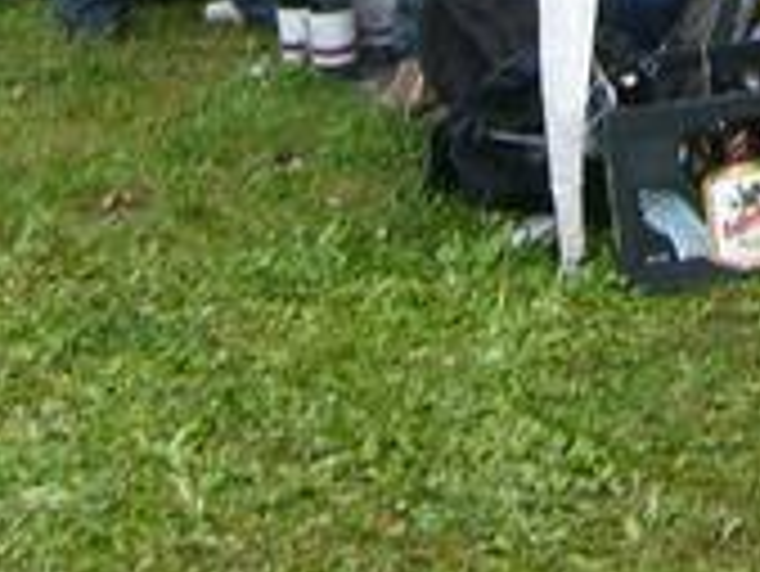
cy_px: -495
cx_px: 926
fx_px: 3164
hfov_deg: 13.3
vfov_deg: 9.7
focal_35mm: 144
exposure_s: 1/60
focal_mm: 6.2
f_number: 2.7
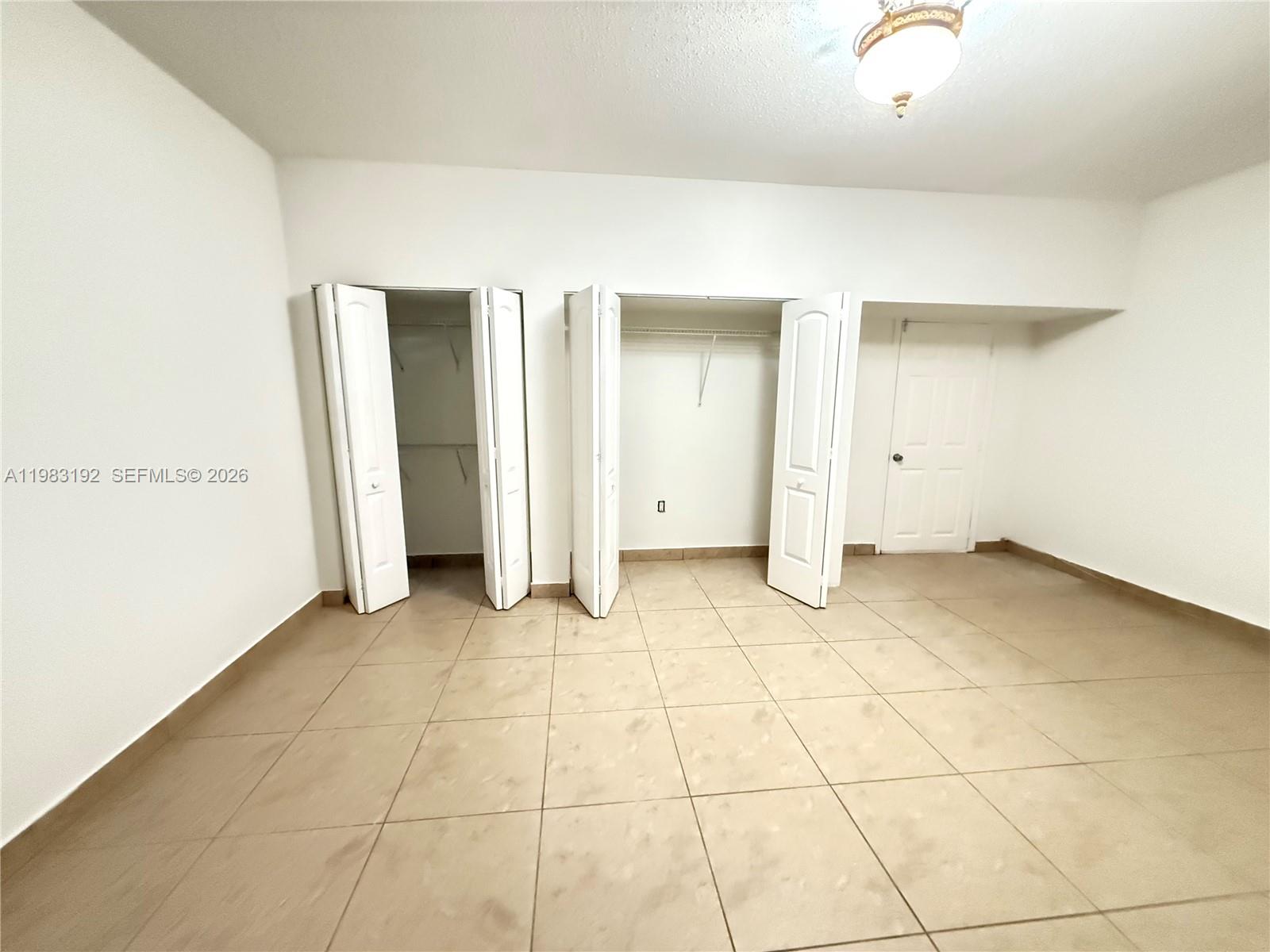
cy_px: 476
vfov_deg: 85.7
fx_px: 514
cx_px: 635
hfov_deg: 102.1
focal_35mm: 14
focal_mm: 2.22
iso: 2000
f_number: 2.2
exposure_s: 1/30
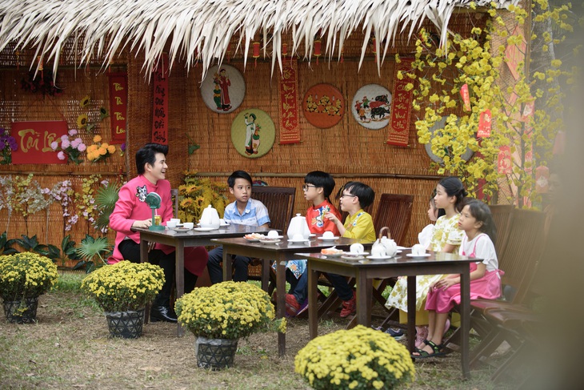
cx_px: 292
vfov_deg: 14.0
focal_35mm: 98
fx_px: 1590
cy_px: 195
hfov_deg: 20.8
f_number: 3.2
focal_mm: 98
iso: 200
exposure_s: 1/160
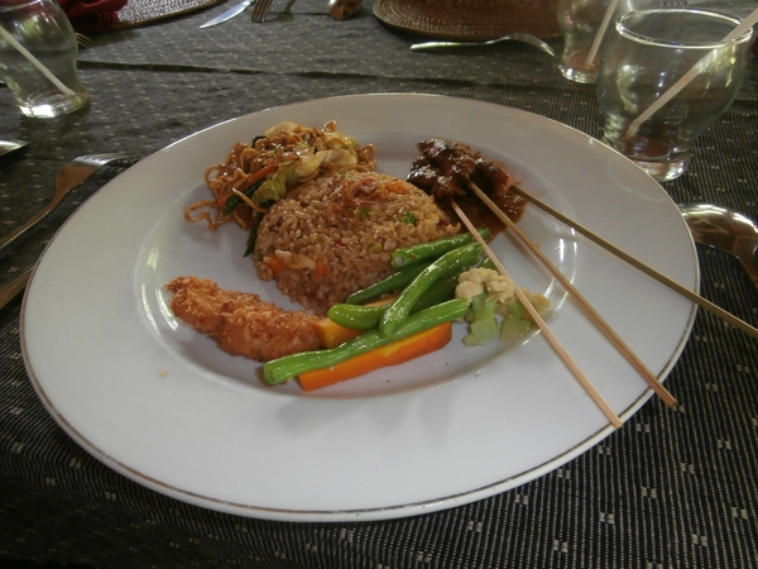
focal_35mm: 24
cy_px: 284
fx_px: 526
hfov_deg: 71.6
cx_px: 379
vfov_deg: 56.8
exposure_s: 1/30
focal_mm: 4.2
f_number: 3
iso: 200
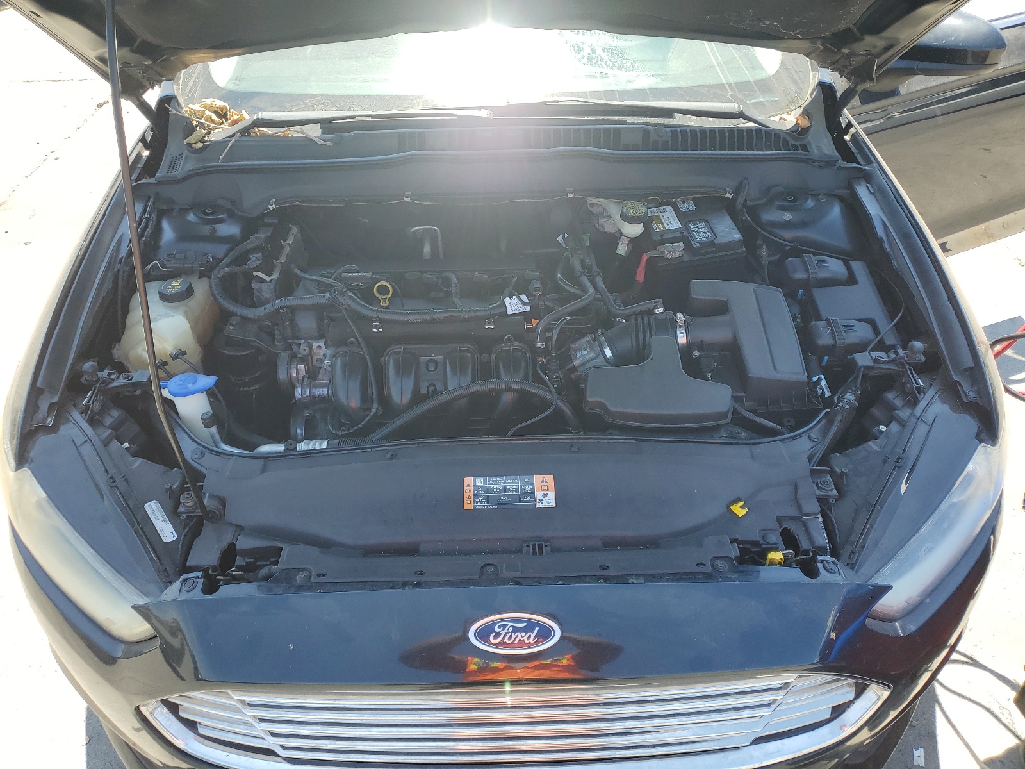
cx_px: 512
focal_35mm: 26
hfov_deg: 67.3
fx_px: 770
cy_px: 384
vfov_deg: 53.1
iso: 50
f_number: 1.5
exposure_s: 1/714
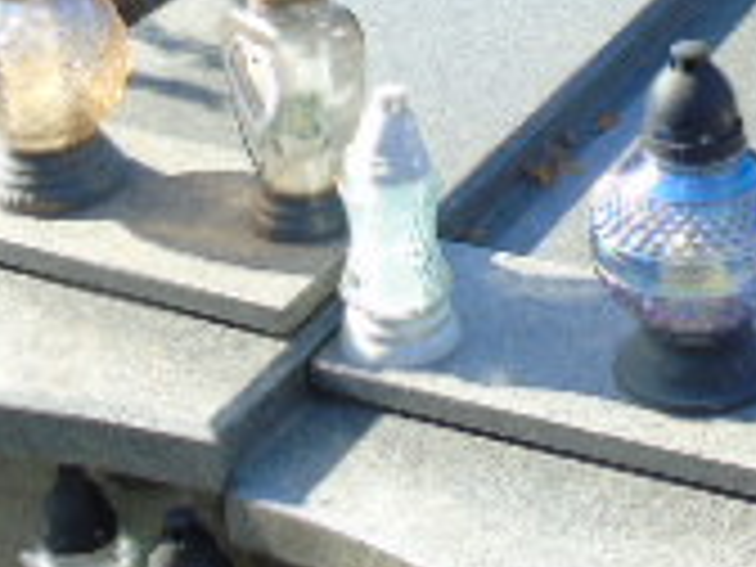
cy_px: -76
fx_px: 2075
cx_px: 598
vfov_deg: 15.1
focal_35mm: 95
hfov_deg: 20.4
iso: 80
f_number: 3.4
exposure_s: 1/200
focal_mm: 4.4
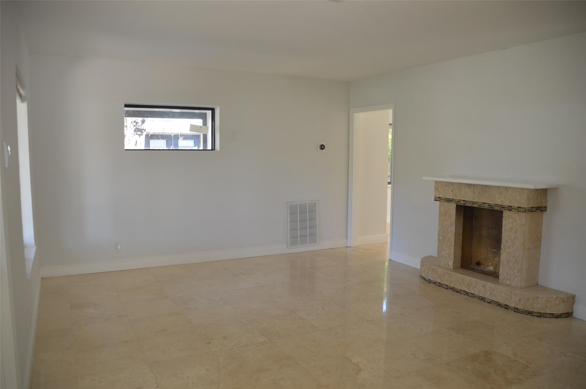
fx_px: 439
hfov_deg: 67.4
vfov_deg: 47.8
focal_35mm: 27
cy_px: 194
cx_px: 293
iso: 400
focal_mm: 18
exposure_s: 1/60
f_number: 4
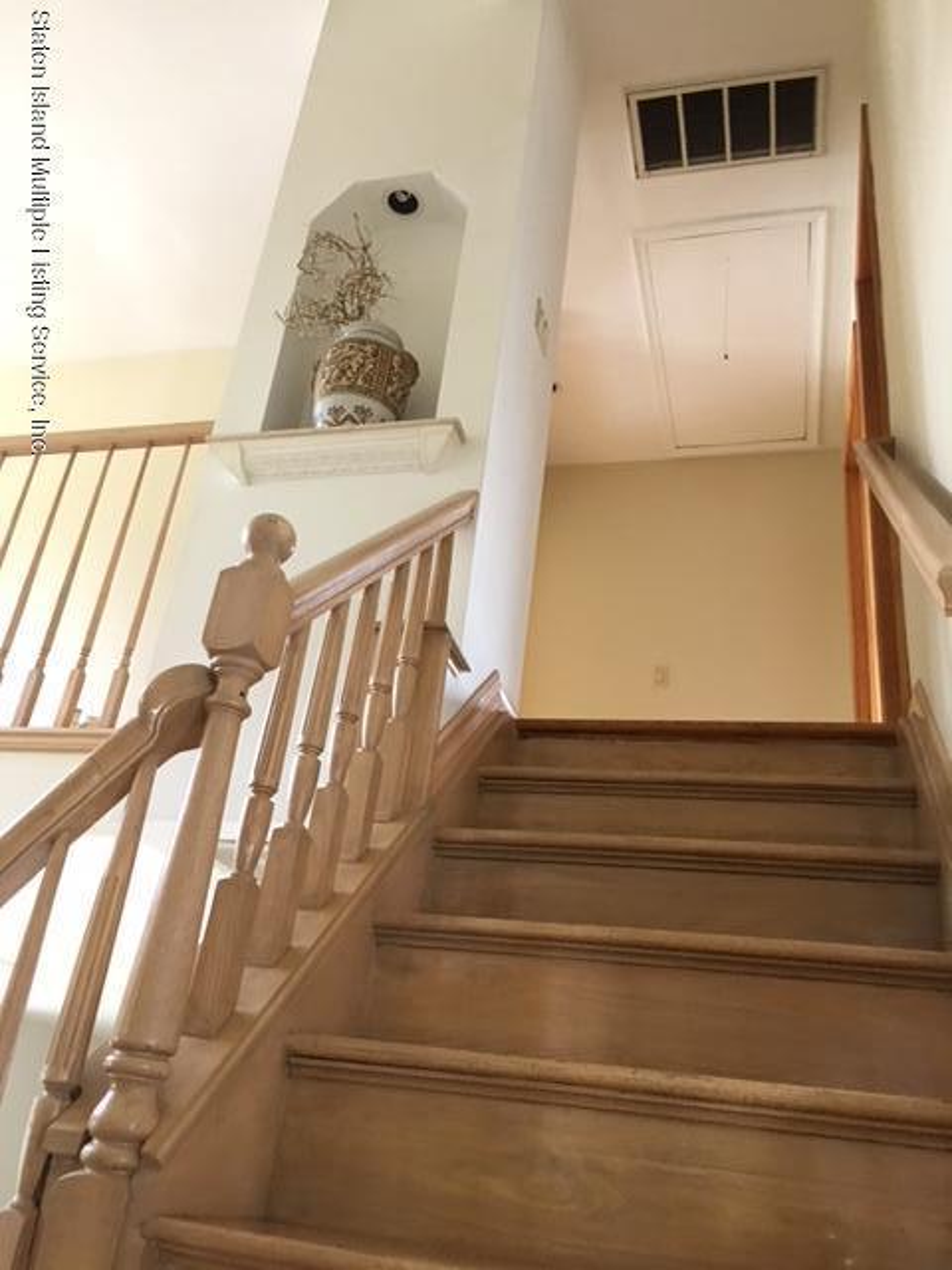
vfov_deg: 61.7
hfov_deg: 48.2
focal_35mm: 29
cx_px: 476
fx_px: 1063
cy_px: 635
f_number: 2.2
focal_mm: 4.15
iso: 50
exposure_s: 1/4
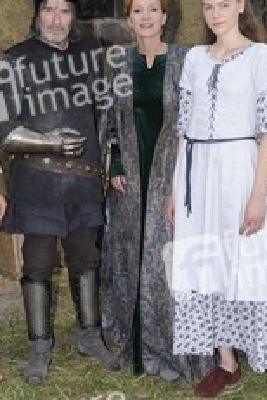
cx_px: 94
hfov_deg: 16.4
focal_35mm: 83
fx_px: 923
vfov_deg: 24.5
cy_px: 173
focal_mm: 48
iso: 400
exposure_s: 1/200
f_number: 8
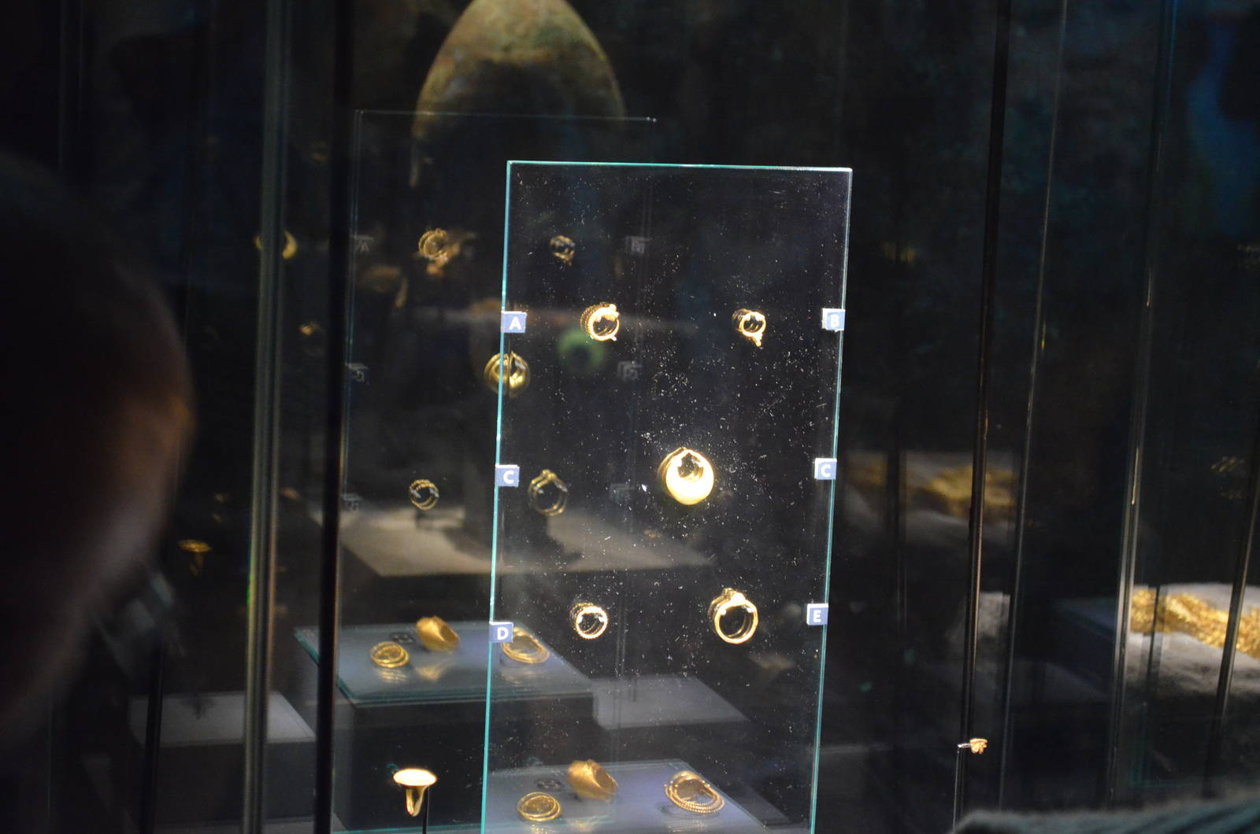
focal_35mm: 82
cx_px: 630
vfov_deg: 16.5
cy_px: 417
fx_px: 2882
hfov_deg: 24.7
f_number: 5.6
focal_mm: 55
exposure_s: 1/13
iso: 3200
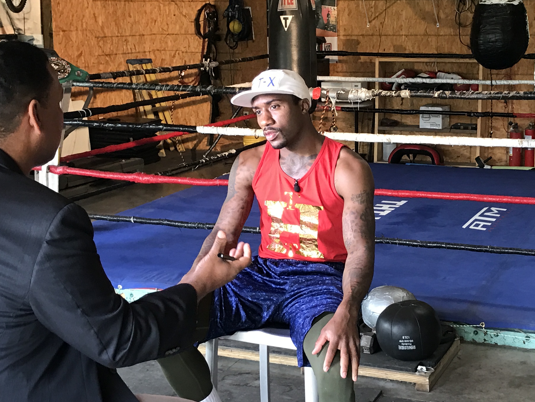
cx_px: 330
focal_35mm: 62
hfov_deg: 31.1
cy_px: 188
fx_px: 958
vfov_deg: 23.6
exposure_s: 1/30
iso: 40
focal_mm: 3.99
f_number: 1.8
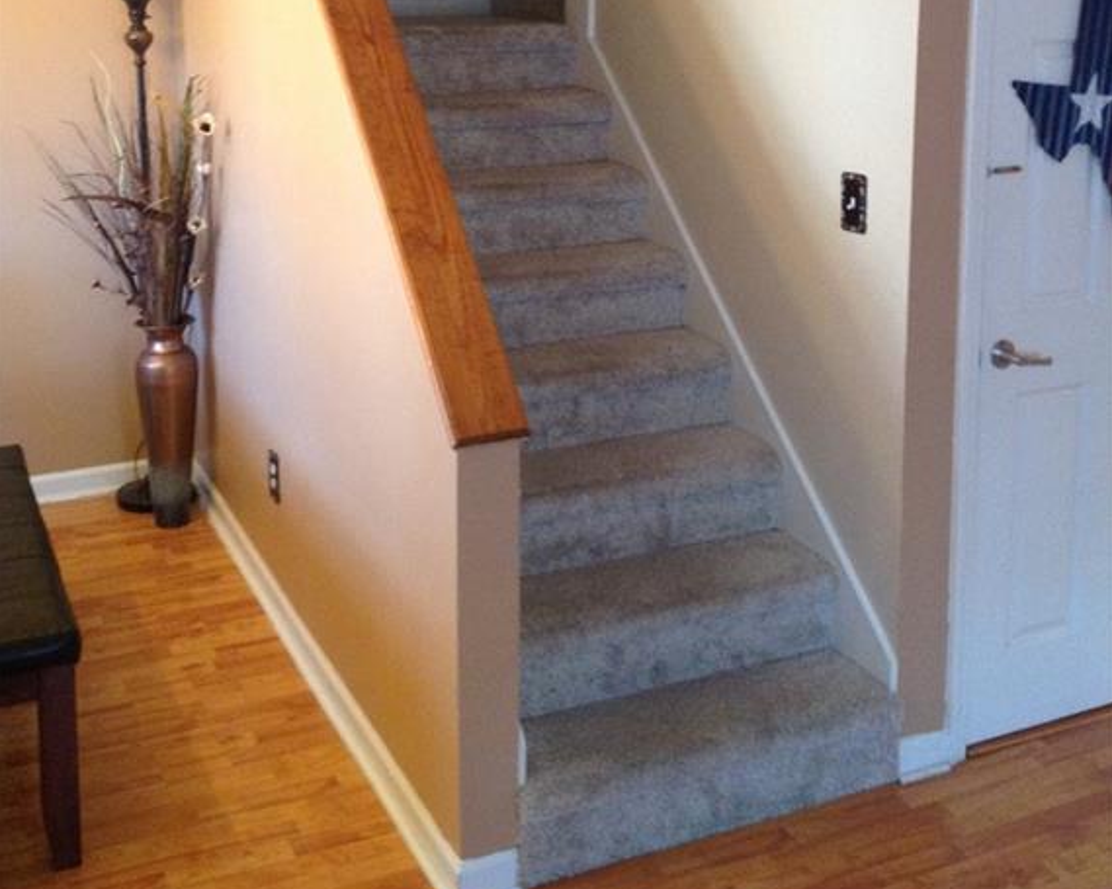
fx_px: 1514
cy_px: 199
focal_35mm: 46
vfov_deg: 32.0
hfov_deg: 40.3
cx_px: 556
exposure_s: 1/15
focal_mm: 4.28
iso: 250
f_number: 2.4
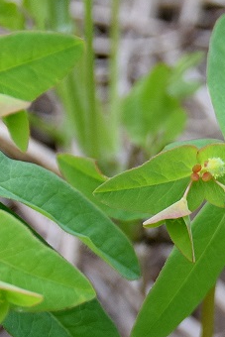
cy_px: 413
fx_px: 3221
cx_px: 337
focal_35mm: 344
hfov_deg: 4.0
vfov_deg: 6.0
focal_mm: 52
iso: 400
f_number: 7.1
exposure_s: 1/200
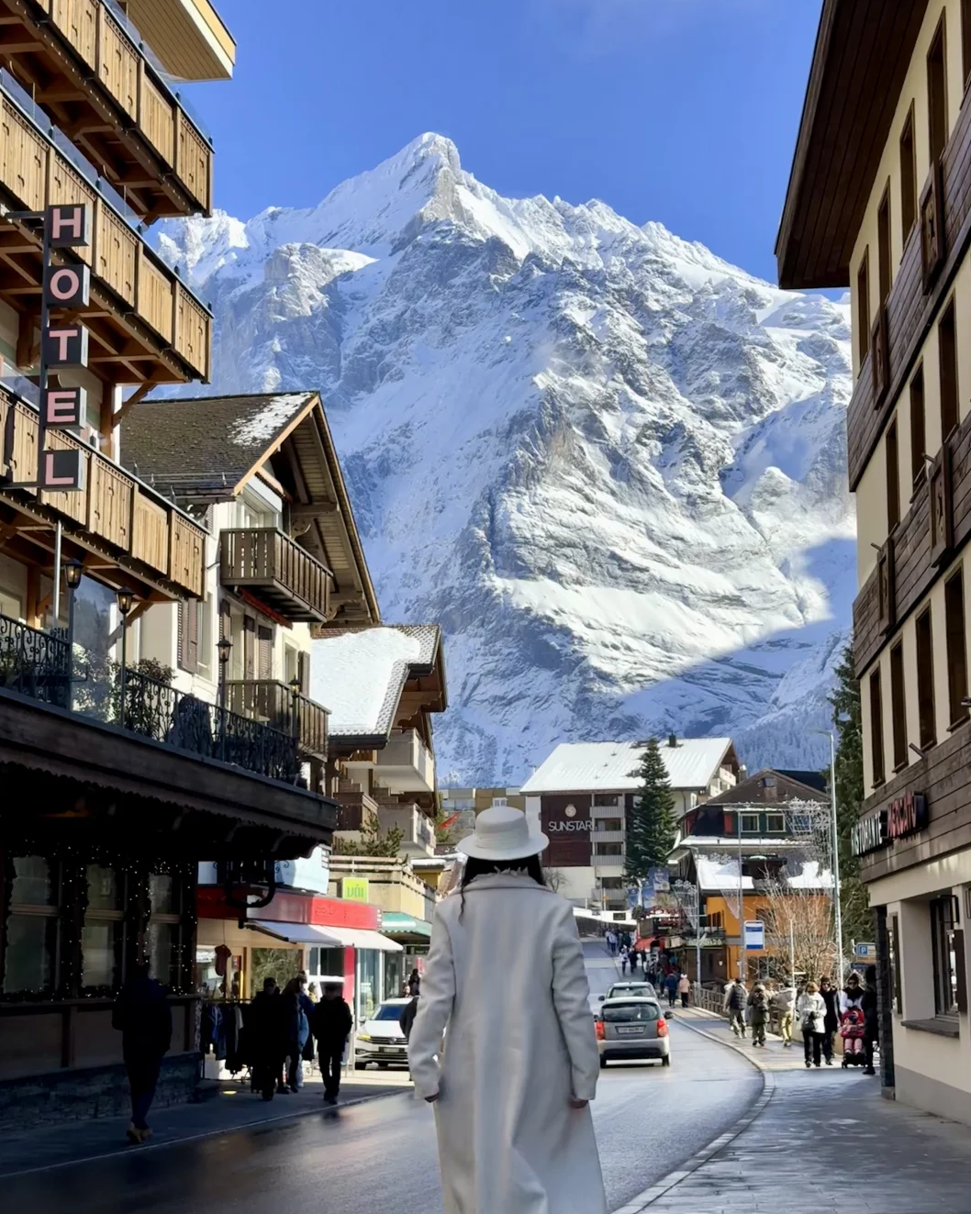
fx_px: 1832
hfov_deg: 29.7
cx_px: 487
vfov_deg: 36.6
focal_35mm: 51
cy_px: 652
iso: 80
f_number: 1.78
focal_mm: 6.76
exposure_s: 1/4878
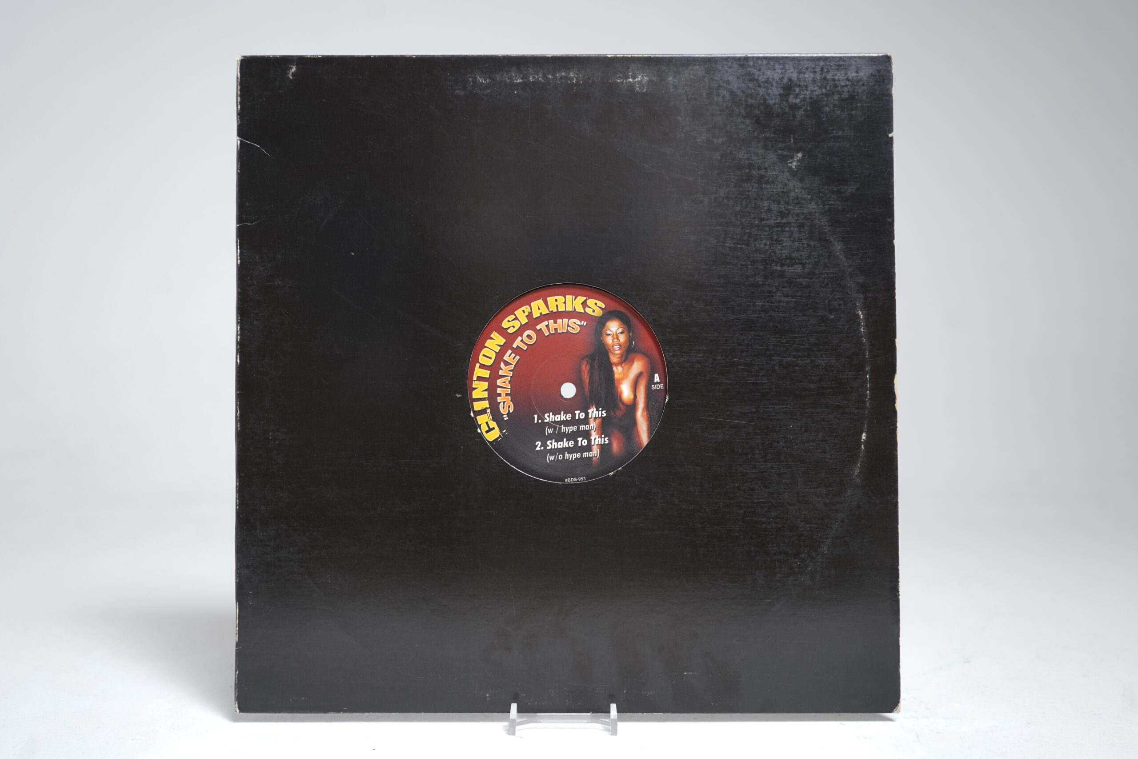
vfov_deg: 43.6
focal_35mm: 30
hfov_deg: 61.9
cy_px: 380
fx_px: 948
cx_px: 569
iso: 64
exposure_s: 1/2.5
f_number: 5
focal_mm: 30
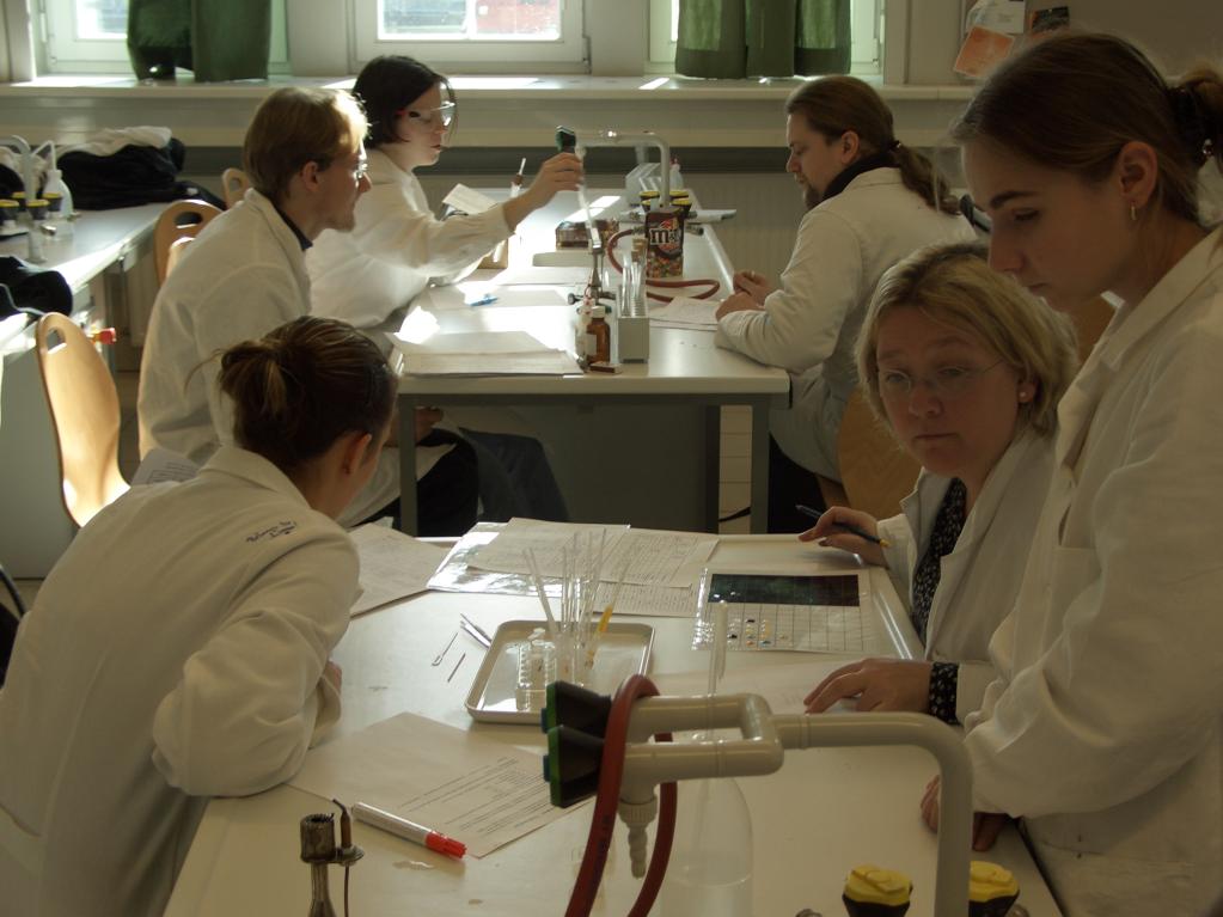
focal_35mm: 53
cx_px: 612
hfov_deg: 36.2
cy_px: 458
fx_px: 1872
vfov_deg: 27.5
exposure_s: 1/80
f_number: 3.2
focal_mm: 11.3
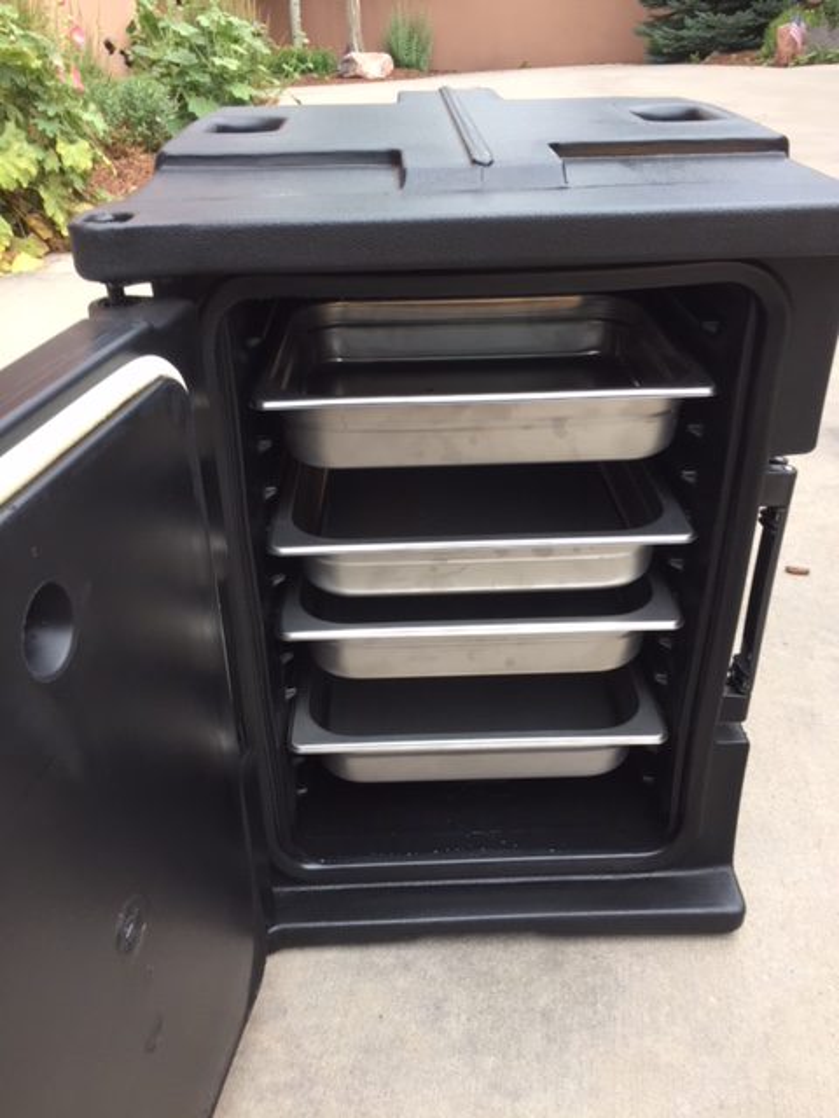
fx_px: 937
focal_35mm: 29
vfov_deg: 61.7
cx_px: 420
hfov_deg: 48.2
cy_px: 559
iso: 40
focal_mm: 4.15
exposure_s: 1/120
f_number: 2.2
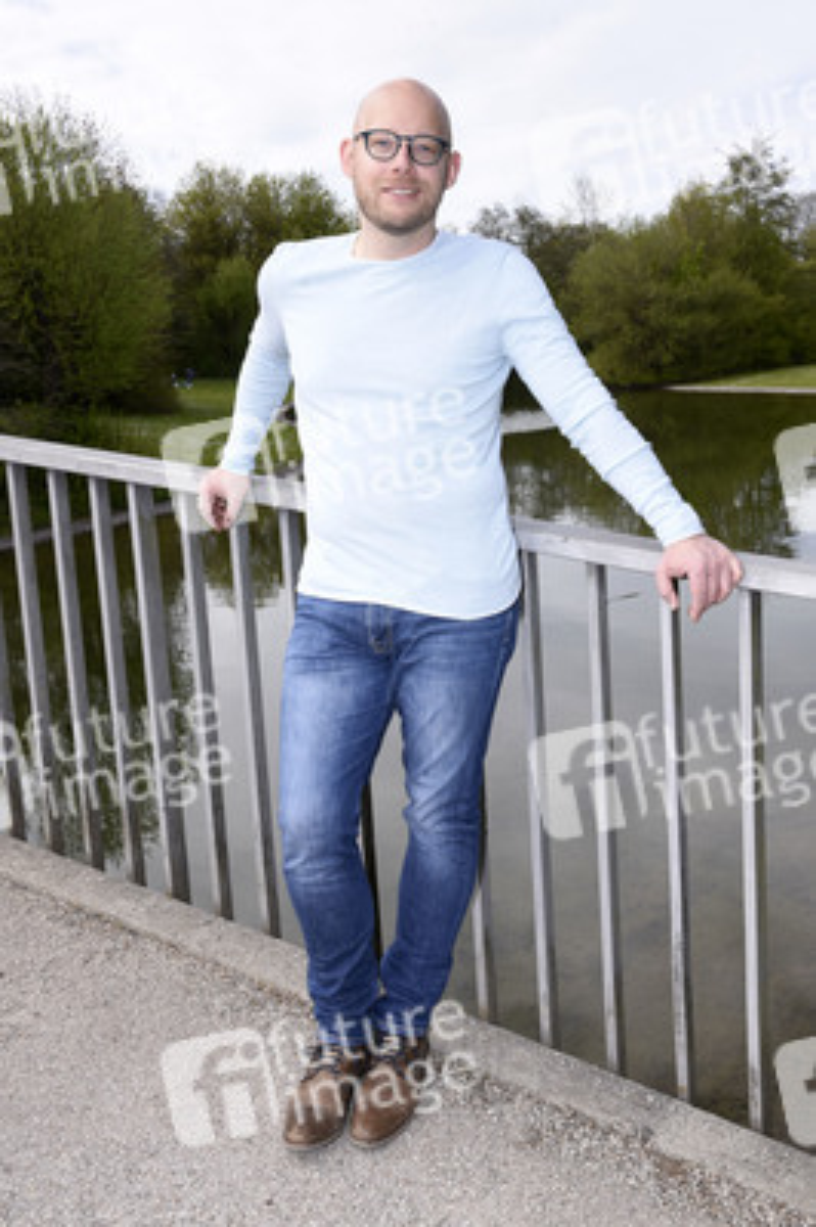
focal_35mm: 34
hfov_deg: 38.8
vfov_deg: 55.8
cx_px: 408
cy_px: 614
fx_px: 1158
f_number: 10
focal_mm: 34
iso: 250
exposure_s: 1/160
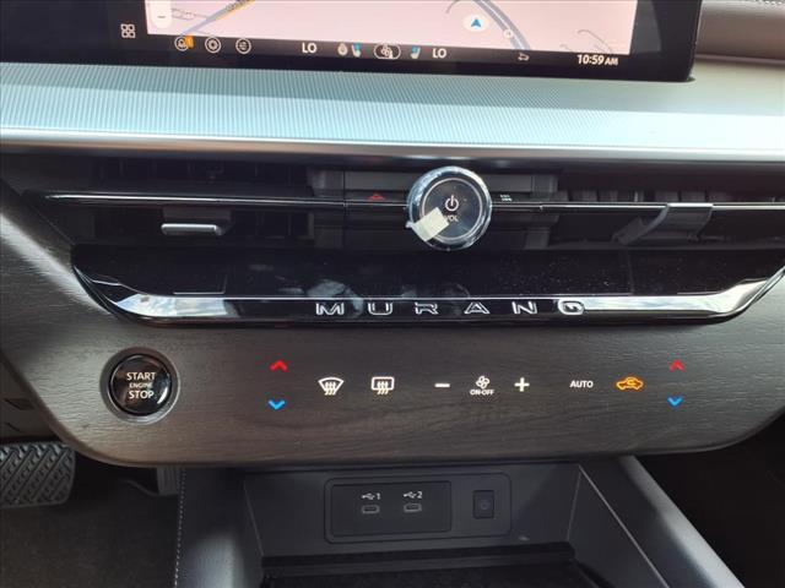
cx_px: 392
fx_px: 612
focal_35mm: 27
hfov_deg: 65.3
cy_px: 294
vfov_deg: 51.4
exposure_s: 1/60.2
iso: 40
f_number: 1.9
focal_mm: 3.58
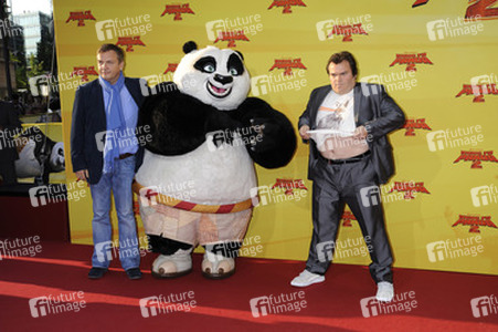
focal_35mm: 44
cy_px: 166
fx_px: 608
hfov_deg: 44.5
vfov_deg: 30.5
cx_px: 249
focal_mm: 44
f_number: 8
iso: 250
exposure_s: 1/250
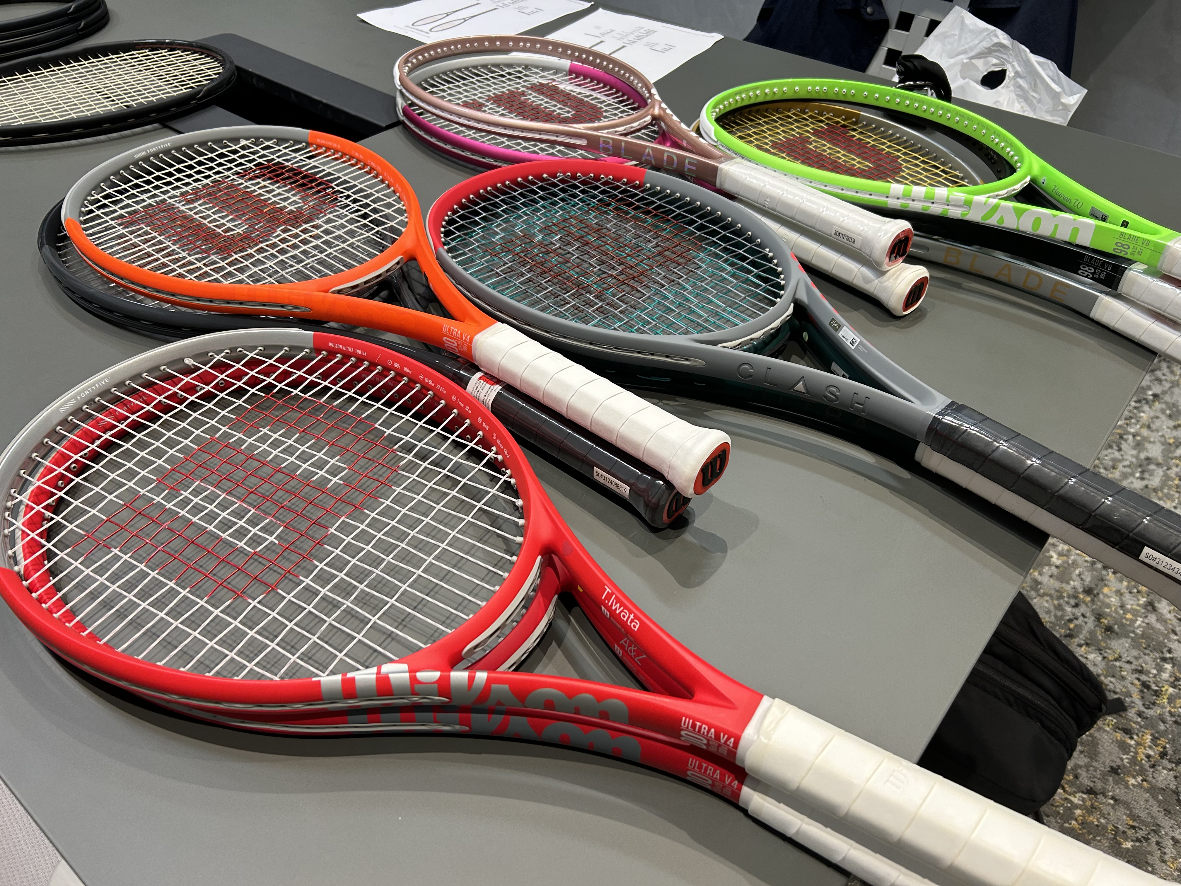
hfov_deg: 67.3
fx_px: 887
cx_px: 590
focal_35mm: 26
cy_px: 443
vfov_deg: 53.1
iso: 125
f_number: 1.5
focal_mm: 5.7
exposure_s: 1/100
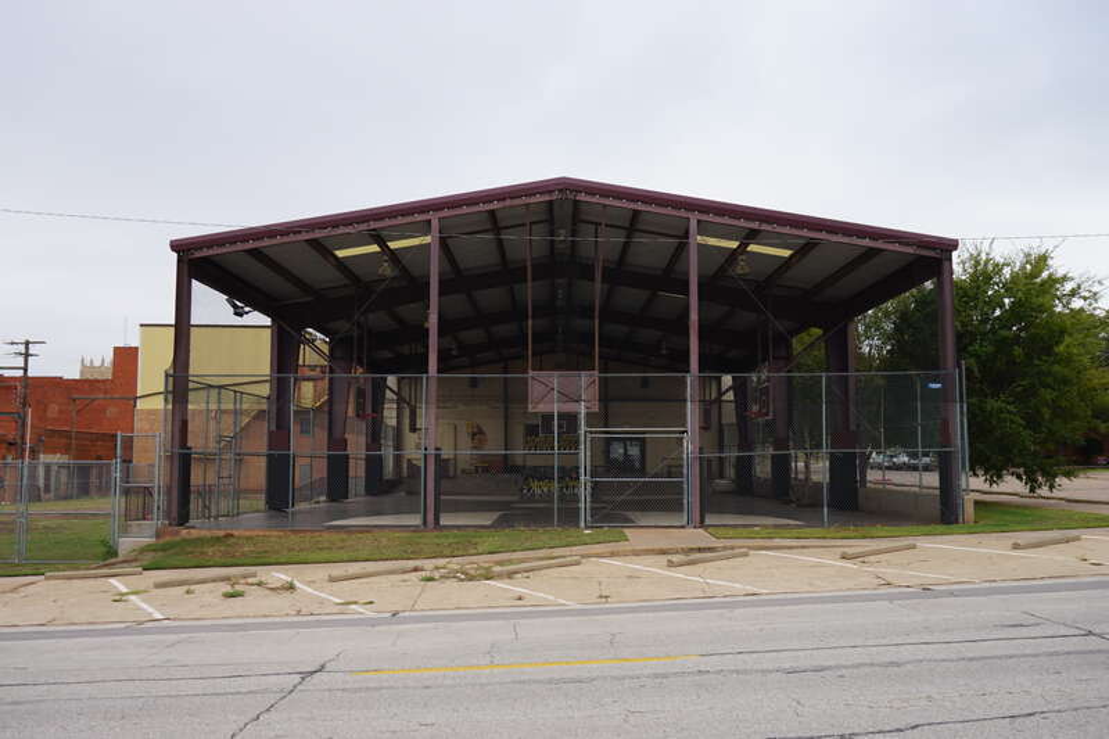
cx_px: 554
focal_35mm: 34
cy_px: 370
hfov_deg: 55.1
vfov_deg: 38.3
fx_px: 1063
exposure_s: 1/80
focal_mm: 23
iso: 100
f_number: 7.1
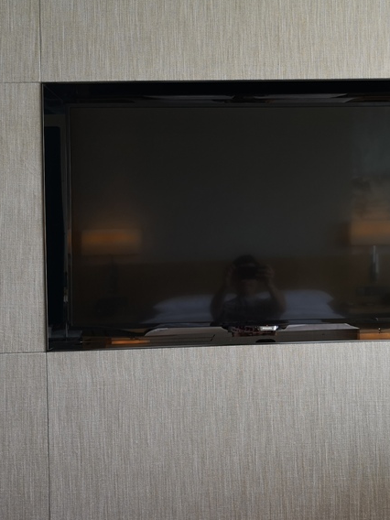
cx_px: 276
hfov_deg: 37.1
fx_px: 571
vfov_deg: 49.0
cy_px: 257
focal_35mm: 38
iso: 64
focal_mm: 3.95
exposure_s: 1/50
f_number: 1.8
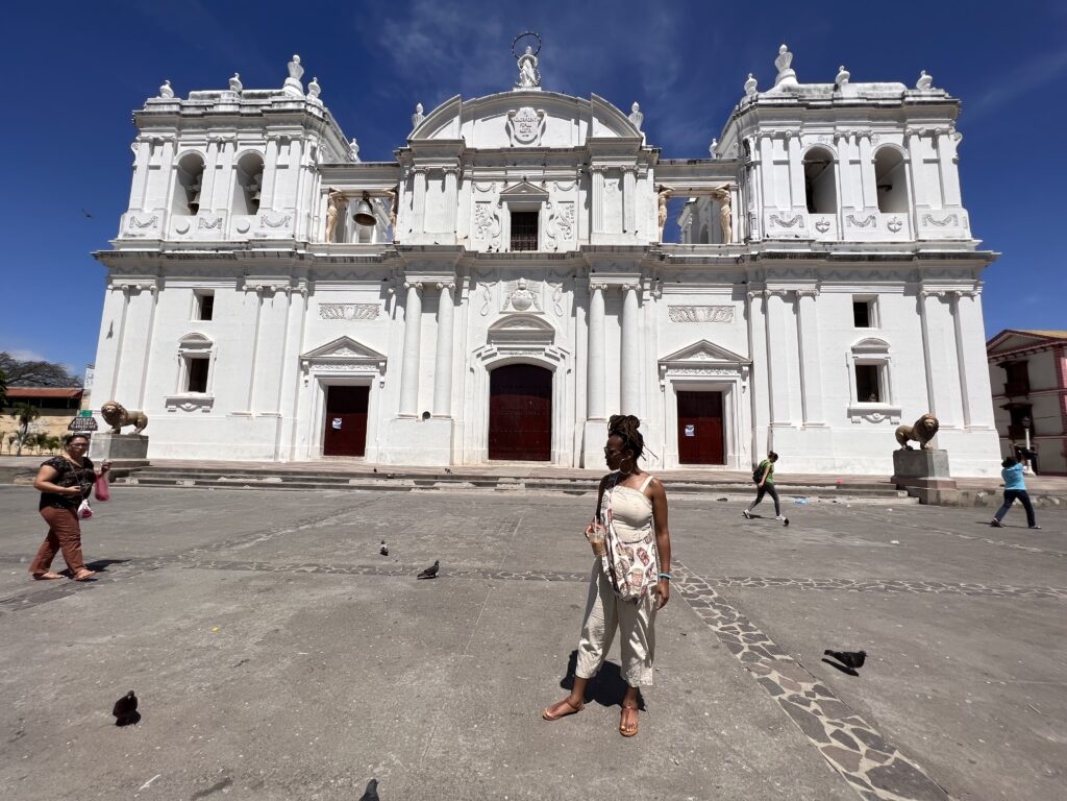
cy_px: 400
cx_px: 534
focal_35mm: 13
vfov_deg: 89.9
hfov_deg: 106.2
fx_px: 401
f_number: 1.8
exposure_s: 1/3774
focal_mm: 1.57
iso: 32
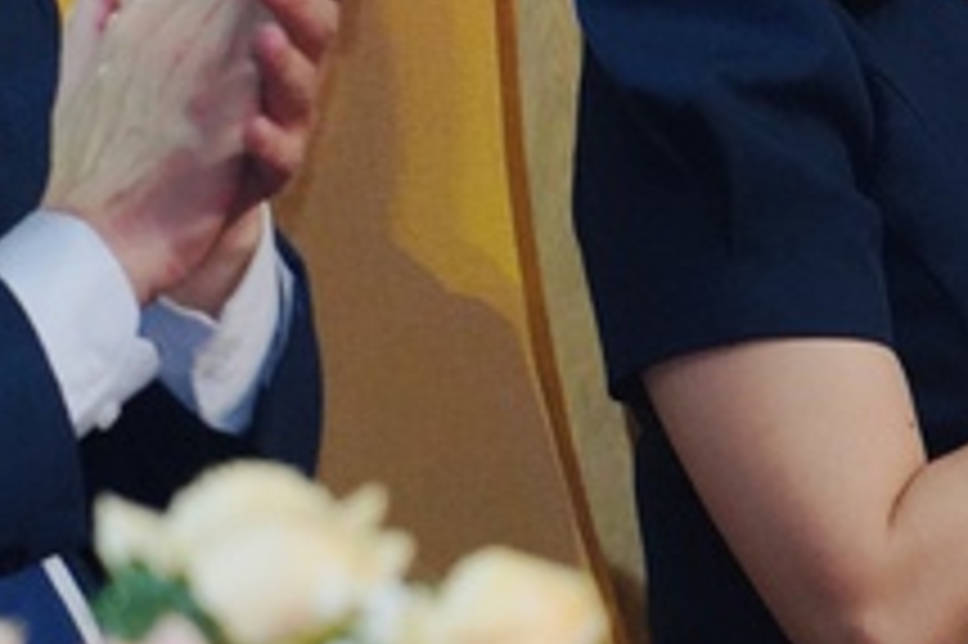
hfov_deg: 2.9
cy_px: 72
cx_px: 779
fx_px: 19237
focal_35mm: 716
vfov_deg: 1.9
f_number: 6.3
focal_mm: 240
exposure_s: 1/160
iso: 8000
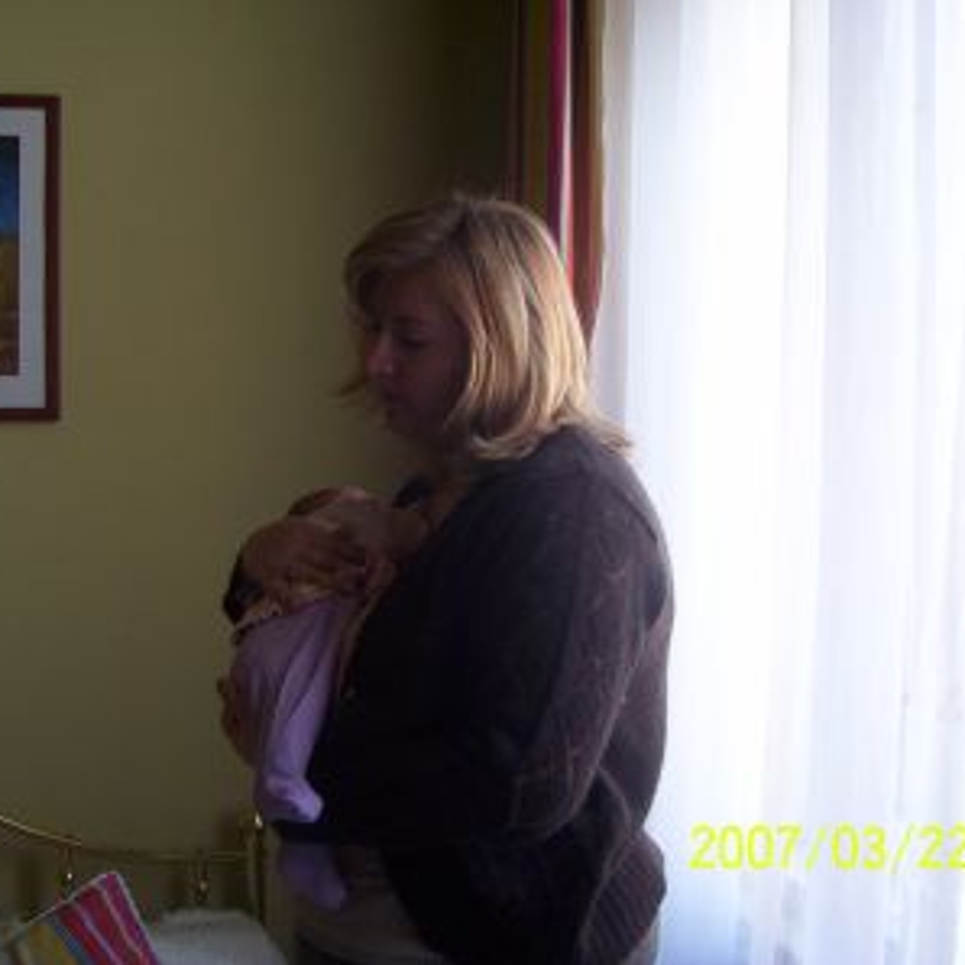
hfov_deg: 33.3
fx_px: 1609
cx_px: 392
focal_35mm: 51
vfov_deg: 33.4
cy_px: 481
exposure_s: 1/67.4
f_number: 2.73
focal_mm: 5.77
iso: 100
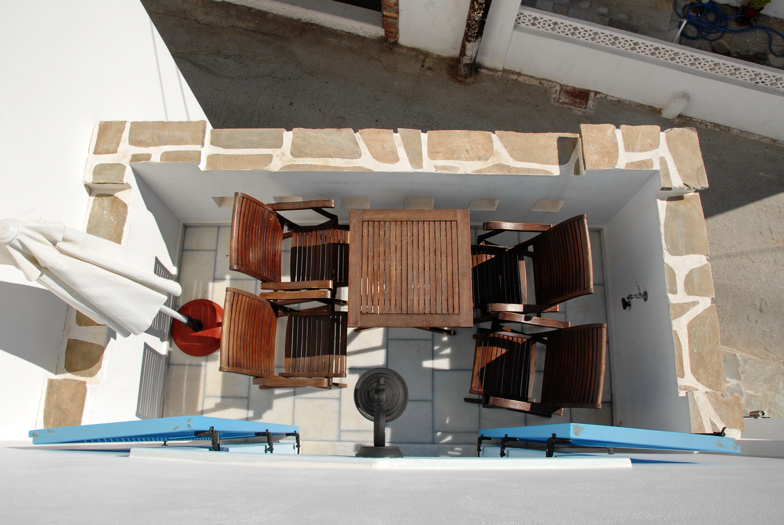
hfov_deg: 67.3
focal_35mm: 27
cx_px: 392
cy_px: 262
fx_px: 589
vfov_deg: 48.0
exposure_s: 1/320
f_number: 9
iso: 100
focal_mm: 18
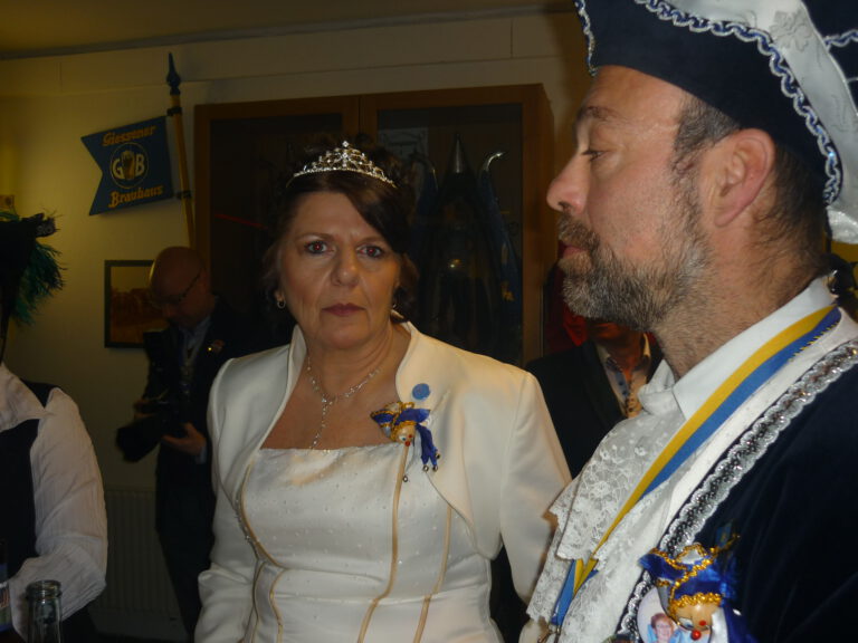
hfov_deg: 55.4
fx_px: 818
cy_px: 322
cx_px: 429
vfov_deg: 42.9
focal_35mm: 33
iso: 100
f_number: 2.8
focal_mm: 5.5
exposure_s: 1/30
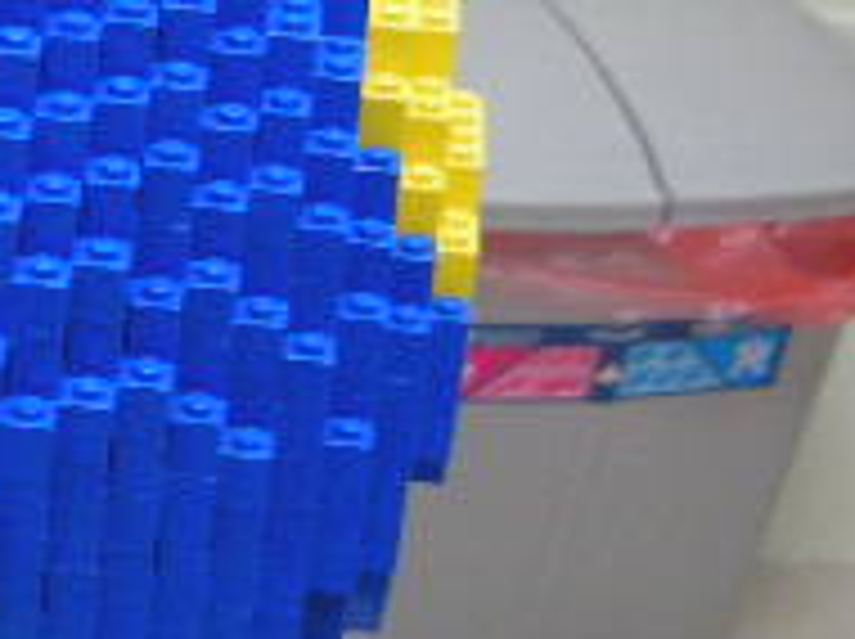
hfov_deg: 15.2
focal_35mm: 118
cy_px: 180
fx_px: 2911
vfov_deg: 12.5
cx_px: -504
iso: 200
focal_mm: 5.8
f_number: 2.8
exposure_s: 1/11
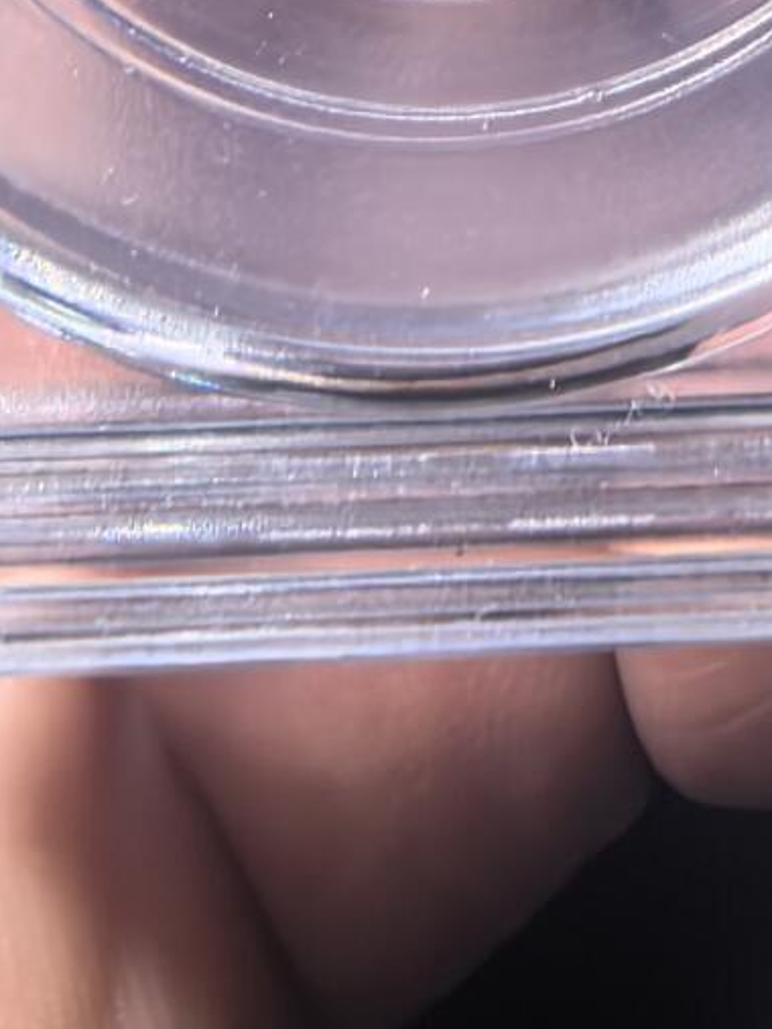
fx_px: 2852
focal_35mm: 96
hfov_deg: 15.4
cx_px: 522
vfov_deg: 17.3
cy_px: -718
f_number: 2.2
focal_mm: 1.95
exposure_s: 1/230
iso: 100
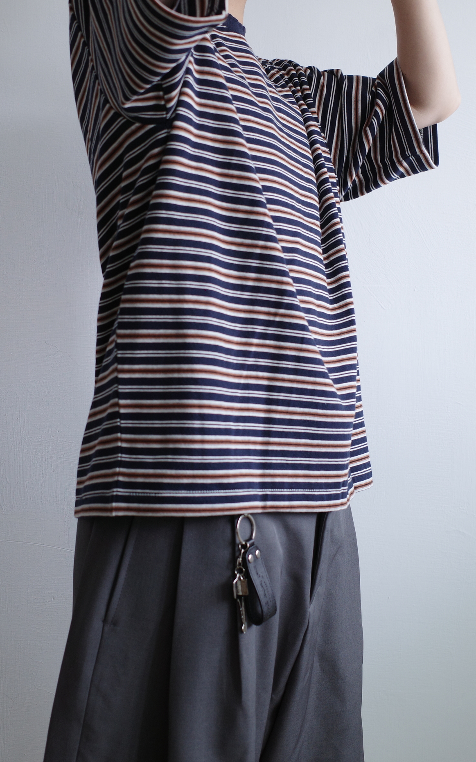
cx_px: 206
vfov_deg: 43.4
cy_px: 348
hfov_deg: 28.0
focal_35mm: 46
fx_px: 955
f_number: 2.8
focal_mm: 18.3
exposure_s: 1/25
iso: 320
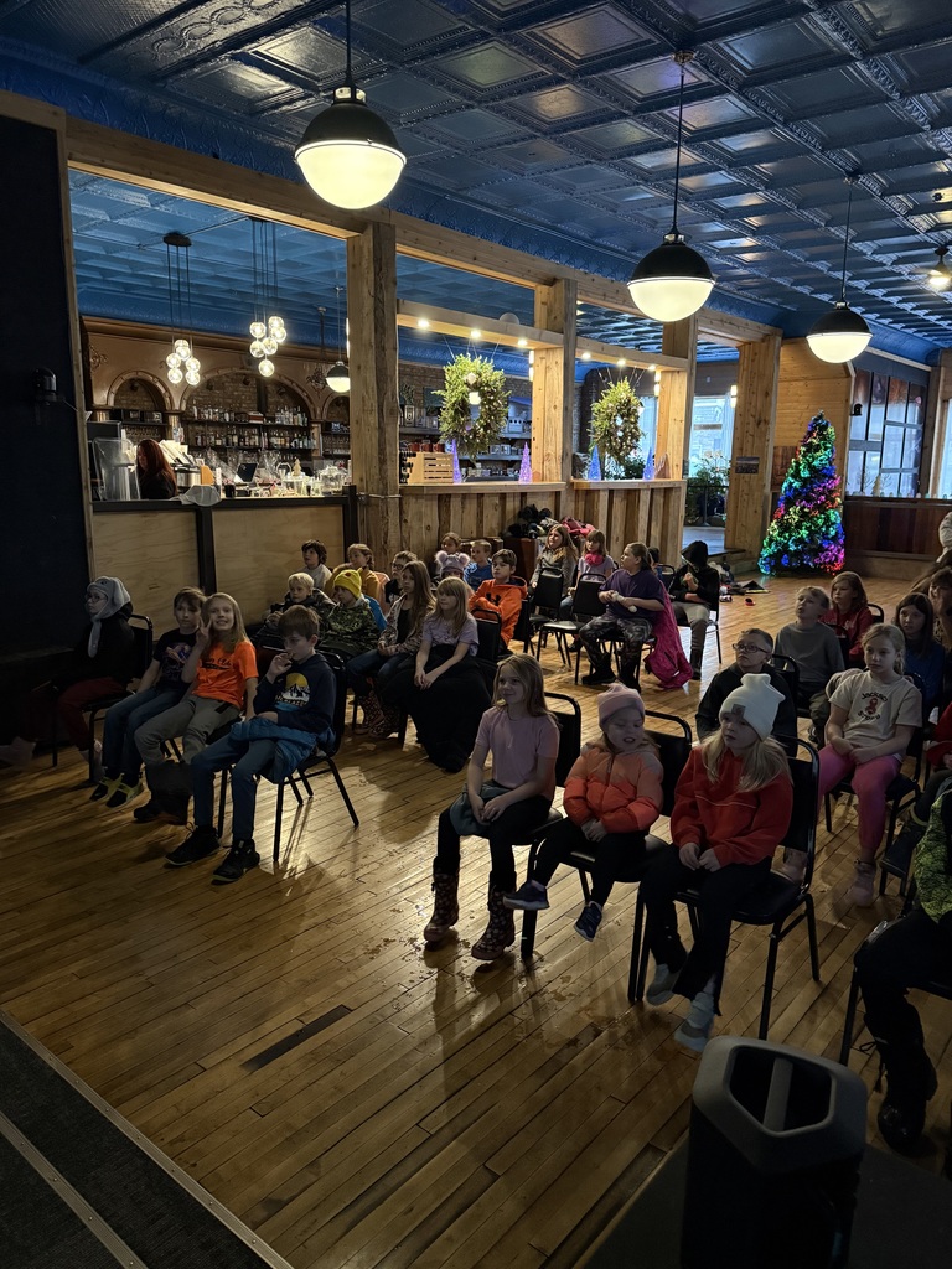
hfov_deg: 56.8
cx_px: 476
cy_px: 634
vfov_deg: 71.6
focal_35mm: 24
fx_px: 880
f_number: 1.78
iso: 1000
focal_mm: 6.76
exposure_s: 1/30
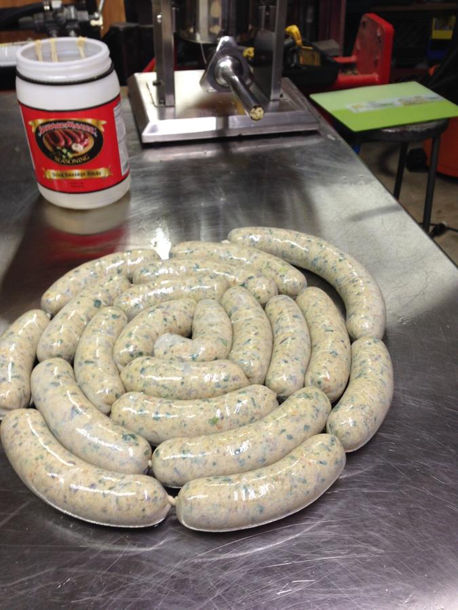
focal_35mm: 33
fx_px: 582
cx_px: 229
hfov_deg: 42.9
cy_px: 305
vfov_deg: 55.4
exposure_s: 1/24
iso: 50
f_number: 2.4
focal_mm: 4.12
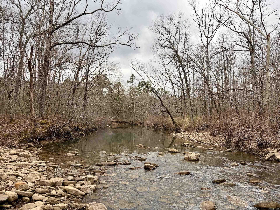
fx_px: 210
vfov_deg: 53.1
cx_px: 140
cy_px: 105
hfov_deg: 67.3
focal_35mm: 26
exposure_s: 1/773
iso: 50
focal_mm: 5.96
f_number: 1.6
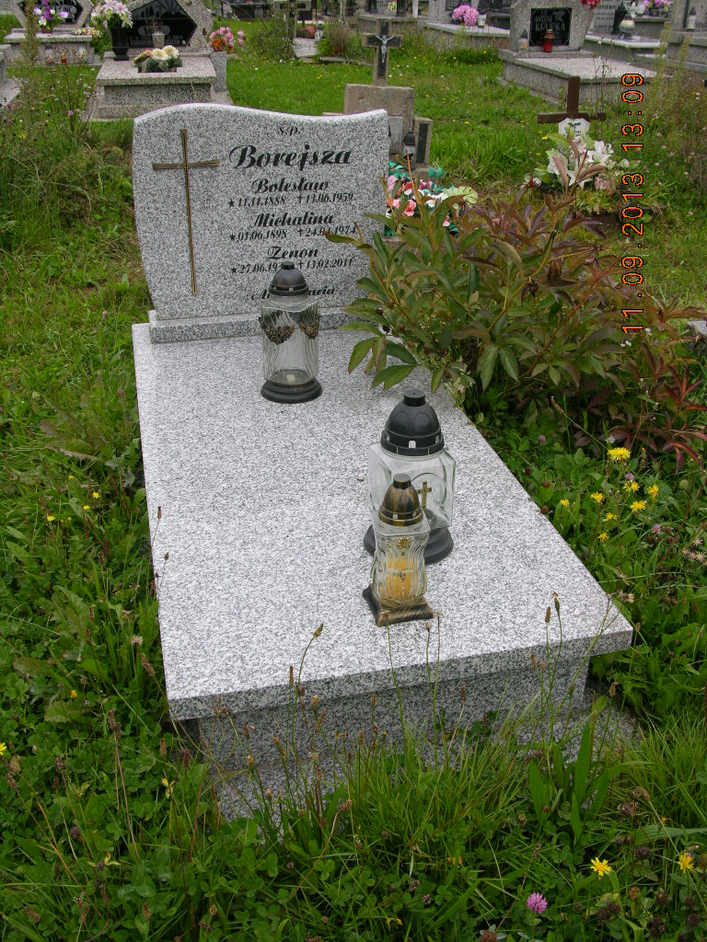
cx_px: 354
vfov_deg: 52.6
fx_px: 953
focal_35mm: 35
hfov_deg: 40.7
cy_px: 471
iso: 50
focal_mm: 8.9
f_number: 5
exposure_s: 1/185
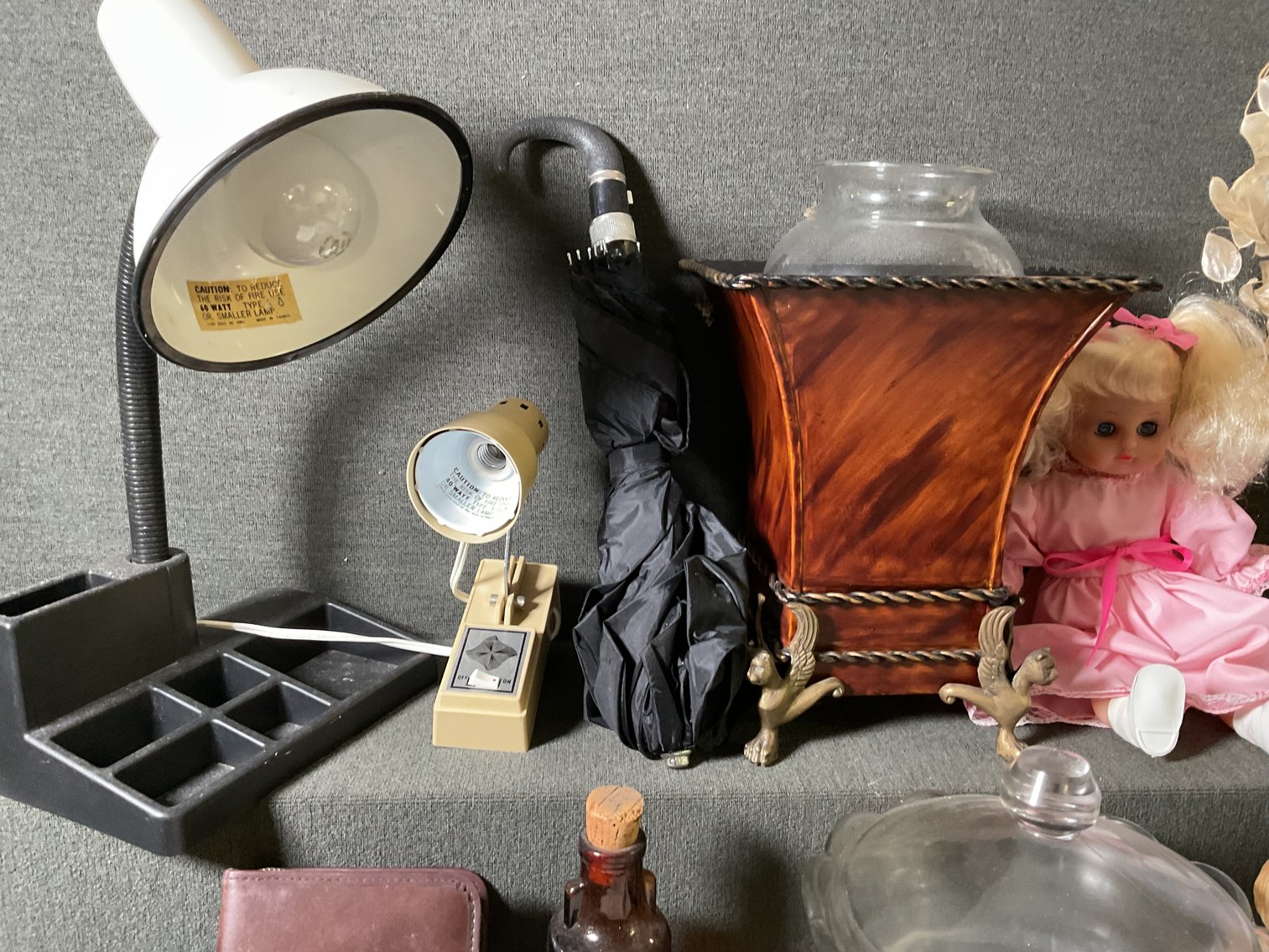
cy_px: 476
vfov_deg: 48.2
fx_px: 1063
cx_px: 634
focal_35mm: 29
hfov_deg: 61.7
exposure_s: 1/40
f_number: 1.8
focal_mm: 3
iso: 200
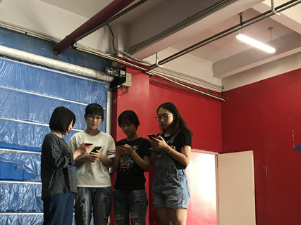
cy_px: 150
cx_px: 118
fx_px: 365
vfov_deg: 34.0
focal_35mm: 42
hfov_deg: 44.5
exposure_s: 1/17
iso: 80
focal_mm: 3.99
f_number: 1.8
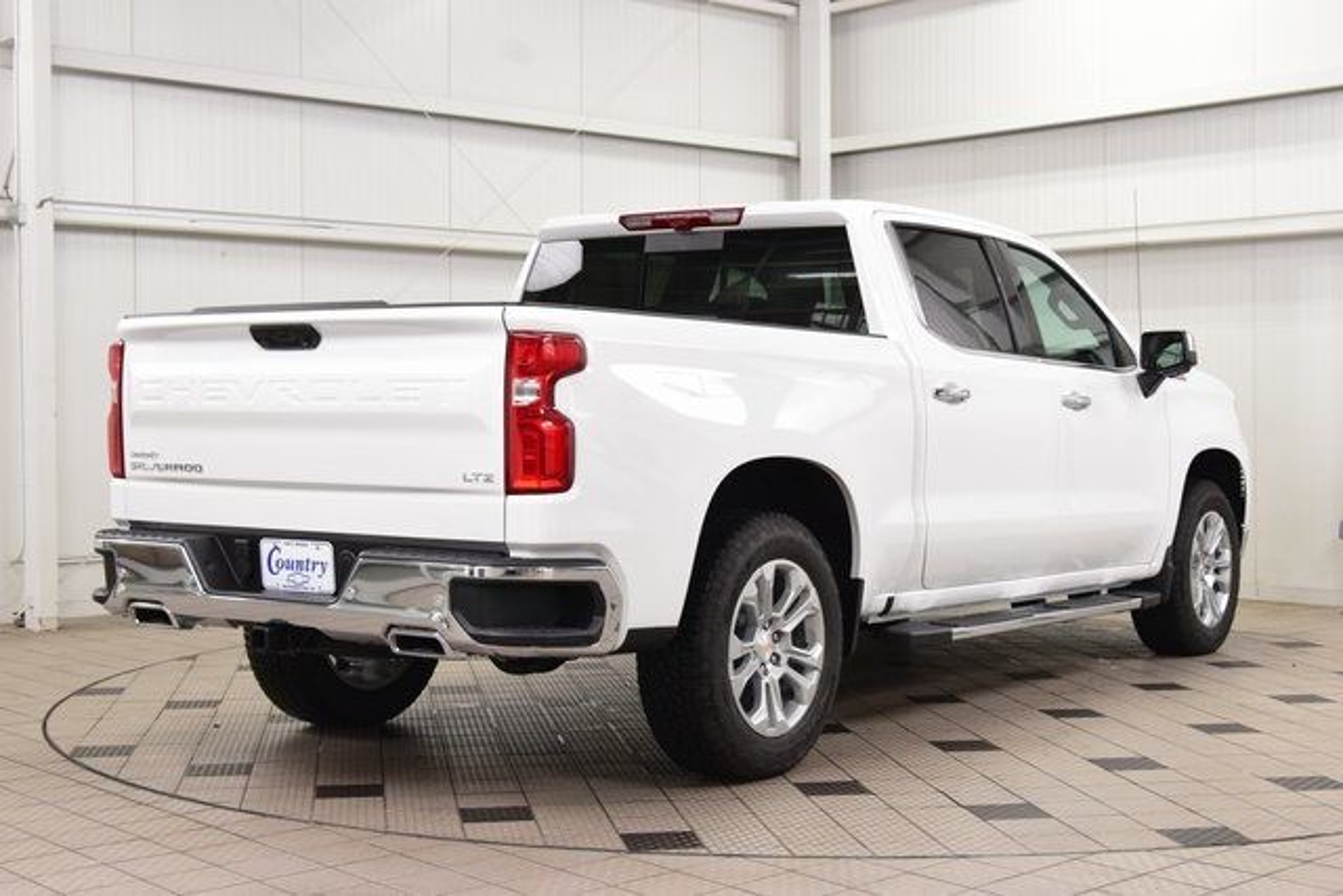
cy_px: 448
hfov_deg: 38.9
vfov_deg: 26.5
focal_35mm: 51
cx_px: 672
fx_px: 1903
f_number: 8
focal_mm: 34
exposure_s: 1/60
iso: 1400
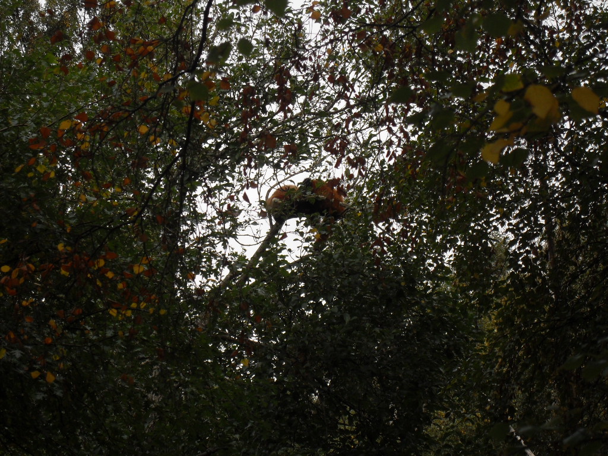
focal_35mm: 111
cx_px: 304
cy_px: 228
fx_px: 1950
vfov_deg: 13.3
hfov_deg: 17.7
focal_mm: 18.1
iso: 100
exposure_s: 1/90
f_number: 5.2
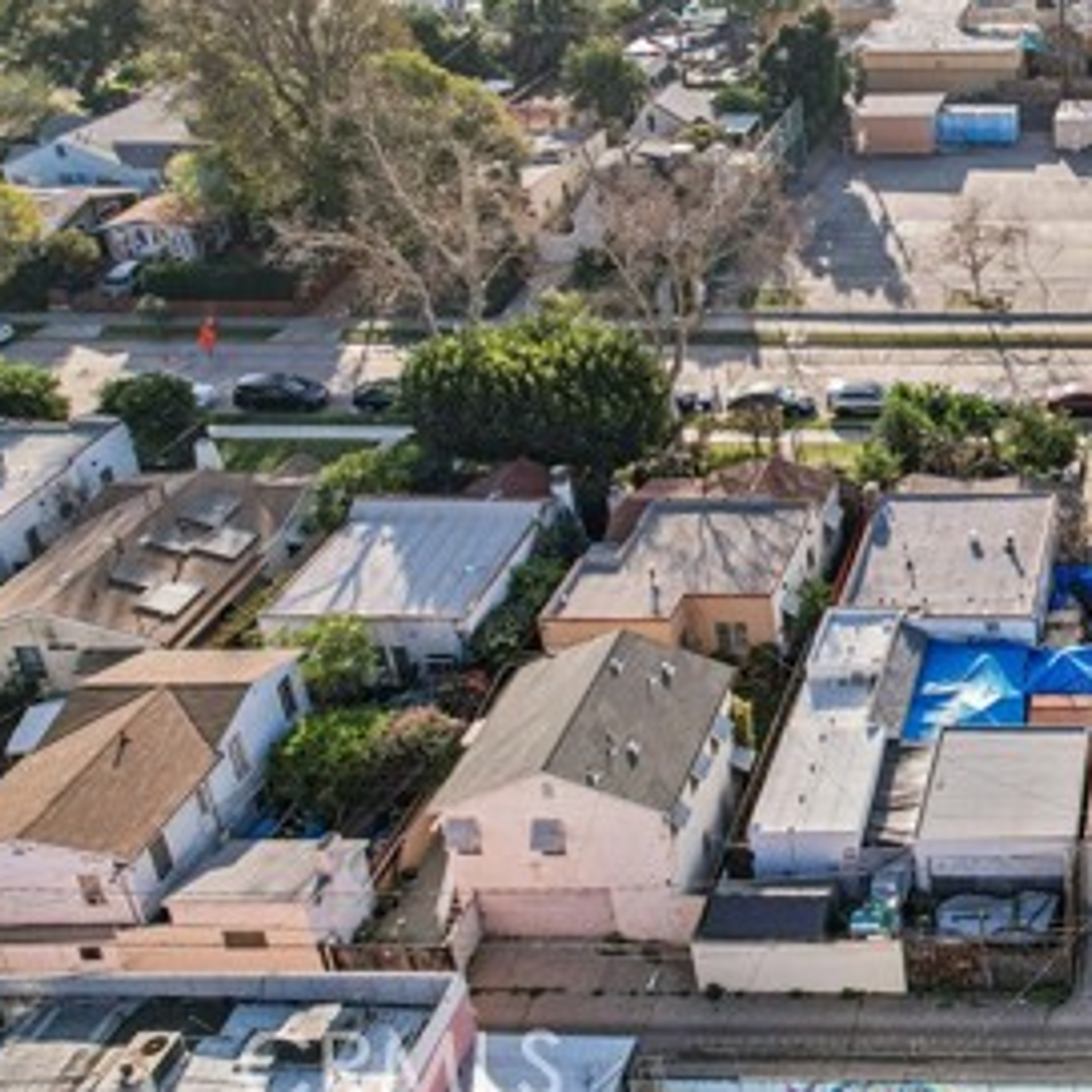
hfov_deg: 33.1
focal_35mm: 44
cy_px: 267
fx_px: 1570
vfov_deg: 37.4
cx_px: 1224
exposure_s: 1/1250
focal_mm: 8.38
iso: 110
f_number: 2.8
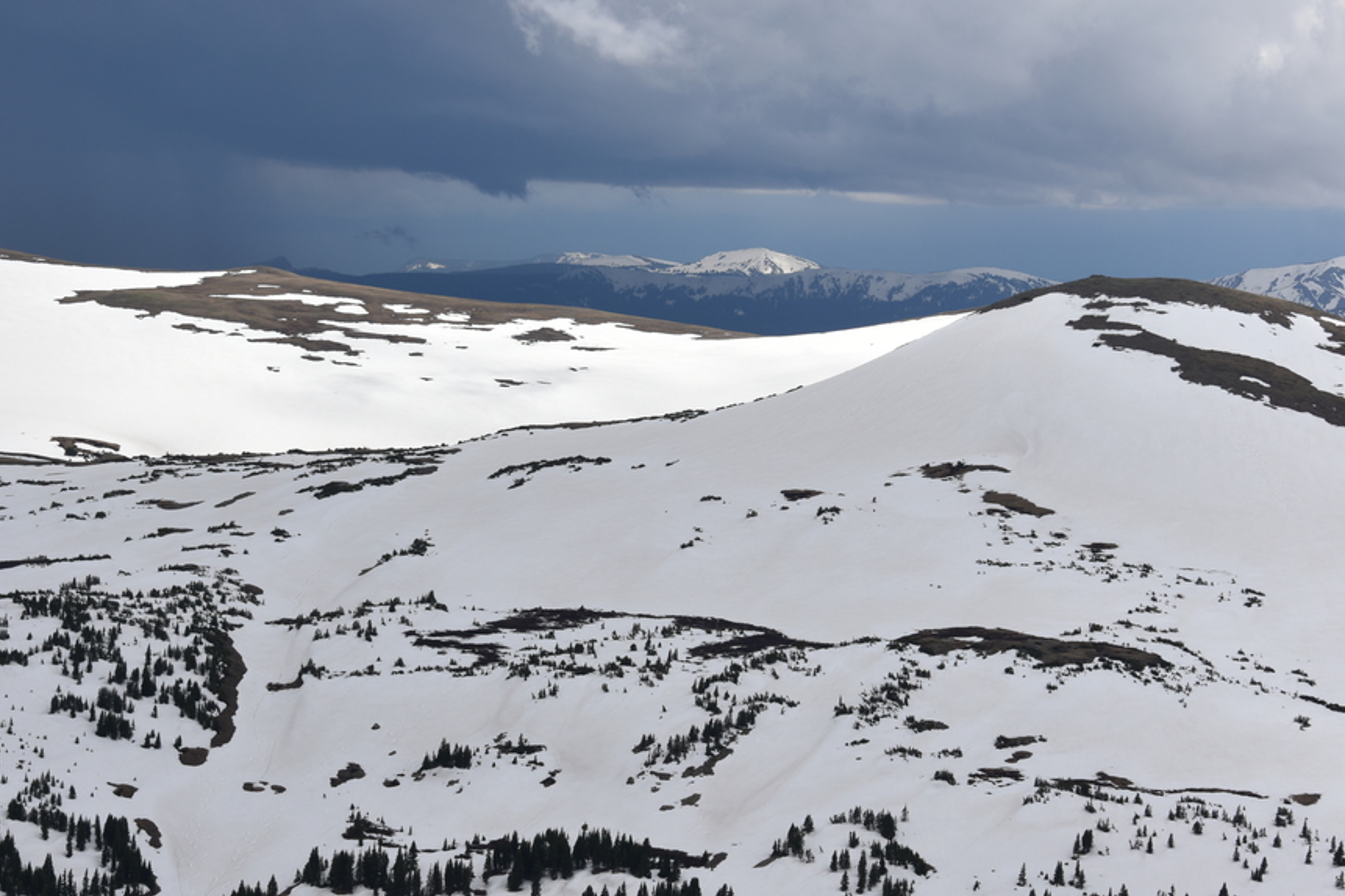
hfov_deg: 17.6
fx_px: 4334
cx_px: 603
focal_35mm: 116
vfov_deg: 11.8
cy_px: 457
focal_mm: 78
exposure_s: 1/400
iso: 100
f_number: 10
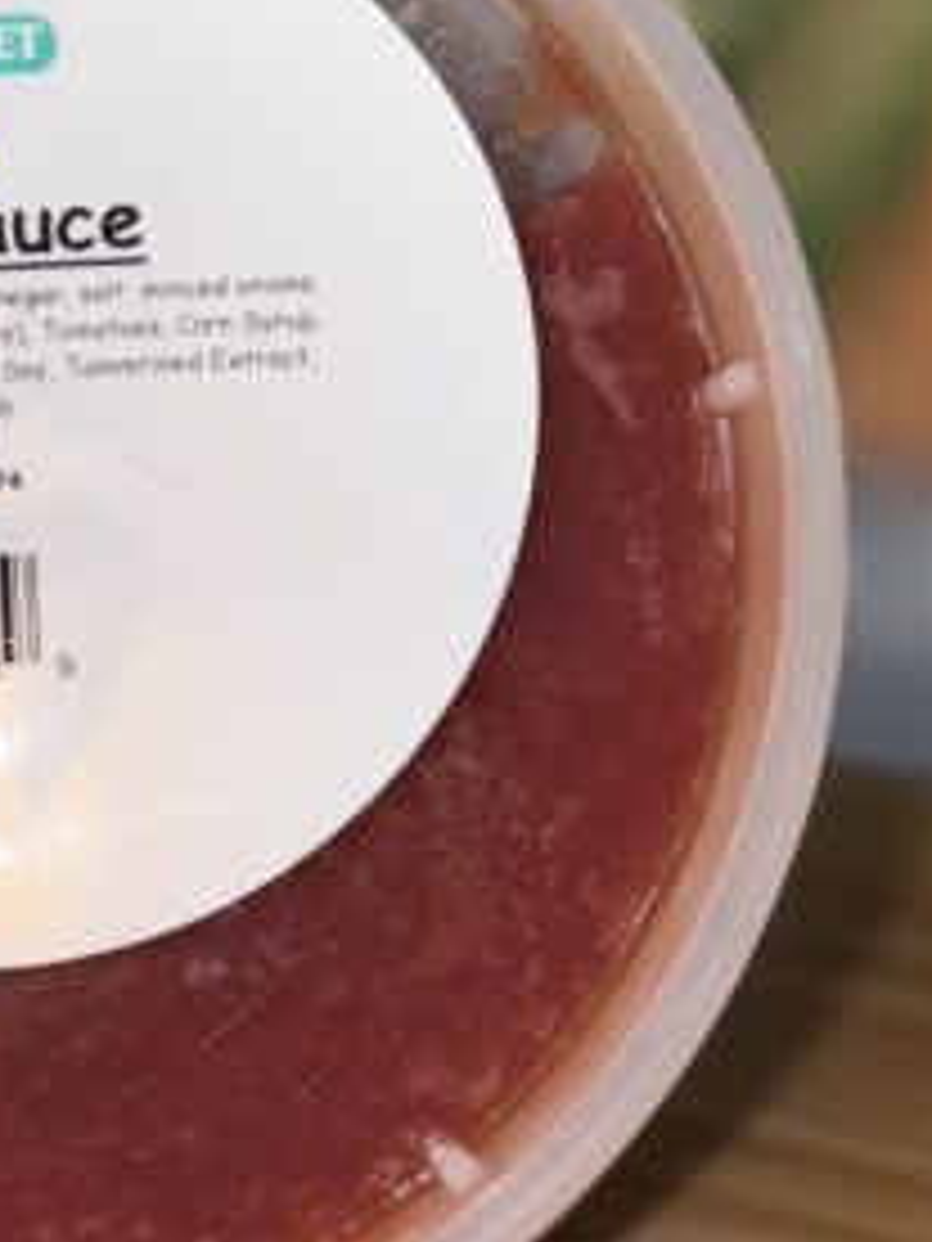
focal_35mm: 116
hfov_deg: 12.6
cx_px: -14
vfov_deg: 16.9
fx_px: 4164
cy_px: 407
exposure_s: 1/645
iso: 50
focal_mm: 6.76
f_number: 1.78
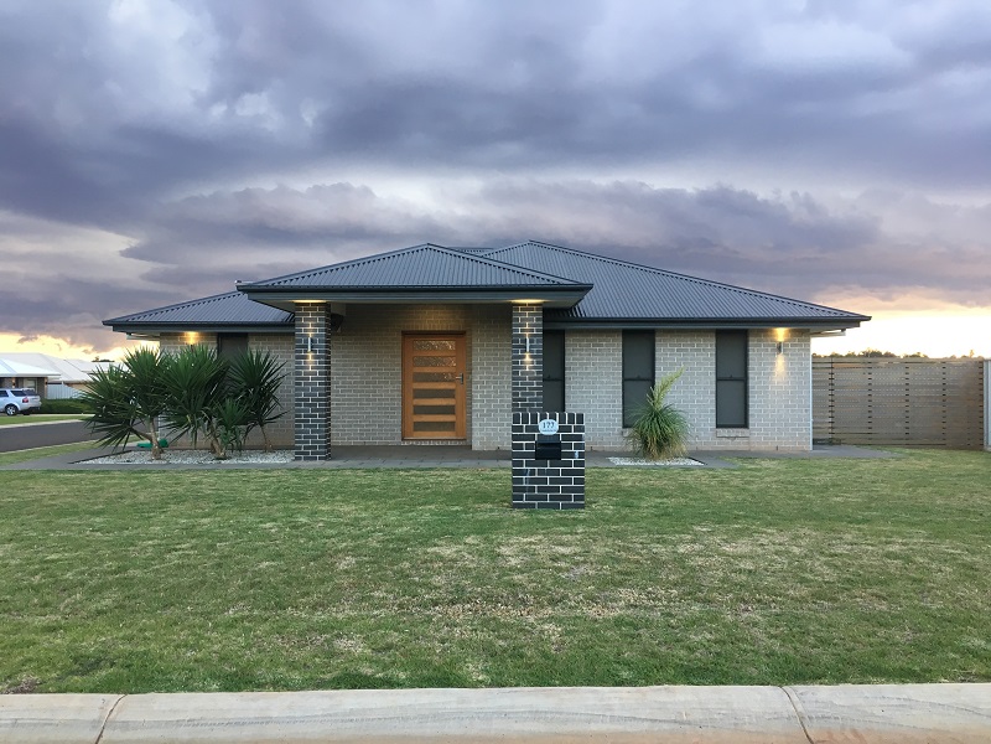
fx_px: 830
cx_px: 496
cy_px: 372
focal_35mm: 29
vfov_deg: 48.2
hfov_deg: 61.7
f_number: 2.2
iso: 32
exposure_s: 1/33
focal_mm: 4.15
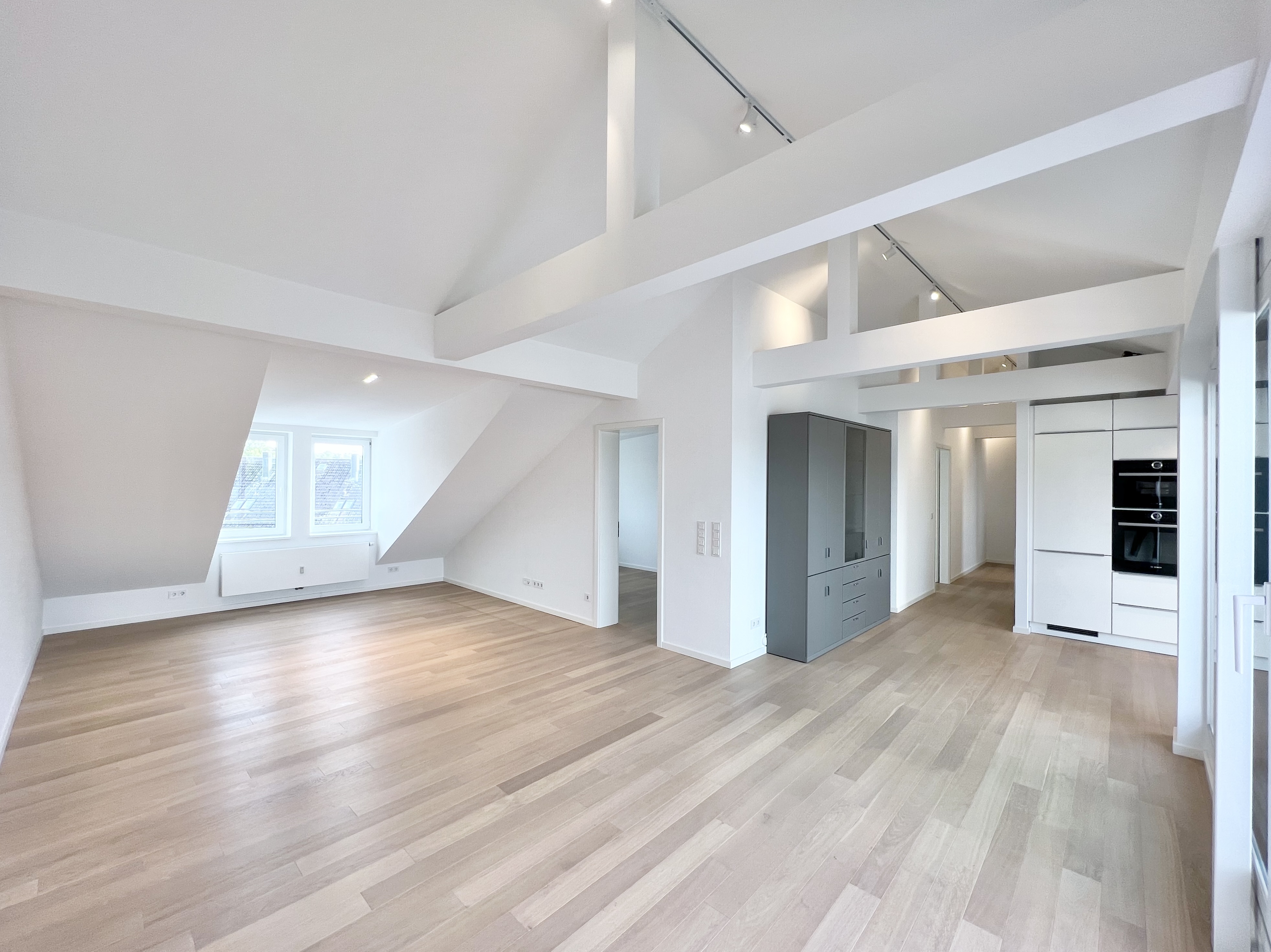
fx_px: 477
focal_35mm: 13
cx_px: 636
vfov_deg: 89.9
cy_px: 476
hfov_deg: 106.2
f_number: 1.8
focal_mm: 1.57
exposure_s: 1/100
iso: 40
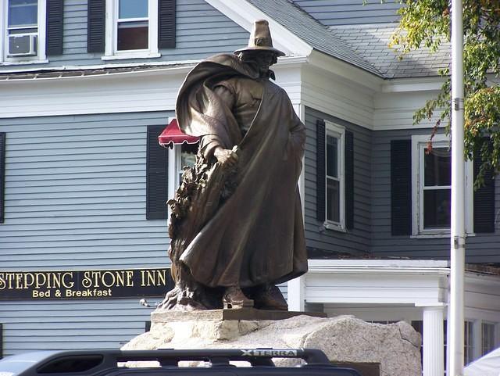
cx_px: 250
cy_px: 188
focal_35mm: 189
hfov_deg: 10.5
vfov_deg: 7.9
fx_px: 2732
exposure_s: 1/320
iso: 80
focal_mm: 31.3
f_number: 3.2
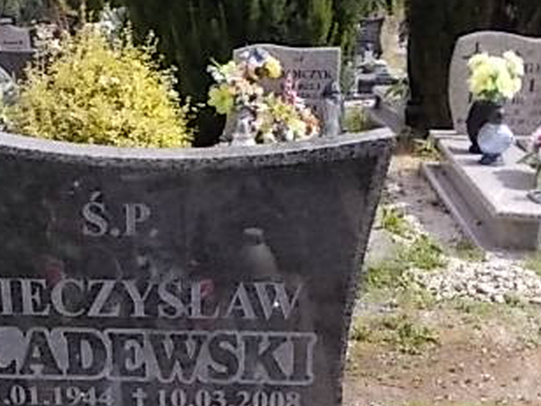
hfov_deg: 35.3
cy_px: 288
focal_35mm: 54
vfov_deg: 26.8
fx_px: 844
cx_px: 200
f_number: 8
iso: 80
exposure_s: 1/100
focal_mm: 4.6
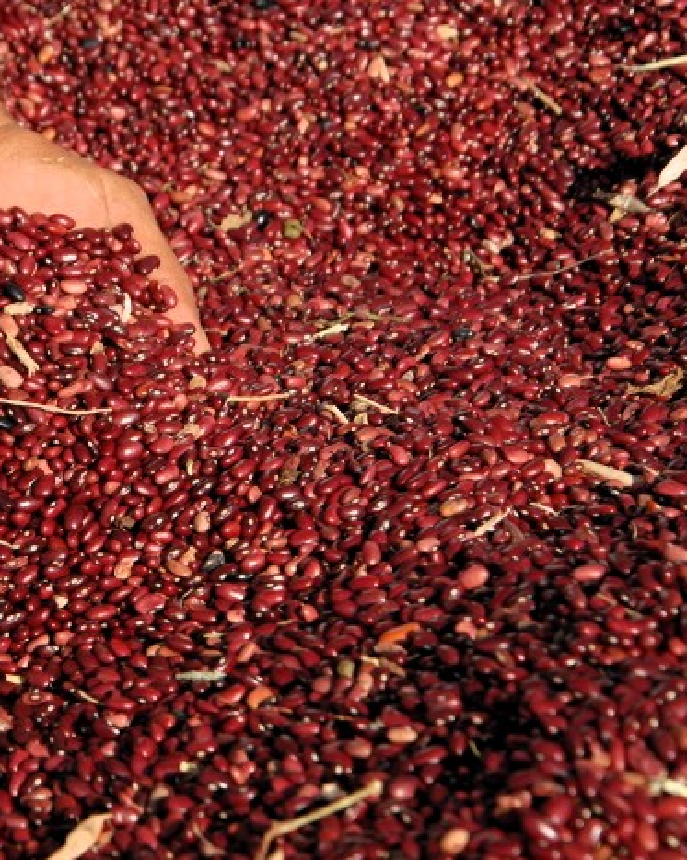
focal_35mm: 148
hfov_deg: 10.4
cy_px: 430
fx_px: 3765
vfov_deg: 13.0
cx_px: 61
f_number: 8
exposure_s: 1/400
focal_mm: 70
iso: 250
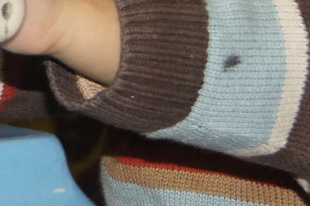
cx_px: -154
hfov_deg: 5.6
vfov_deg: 3.8
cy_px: -77
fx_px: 3133
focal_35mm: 364
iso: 800
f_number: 5
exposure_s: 1/80
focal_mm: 40
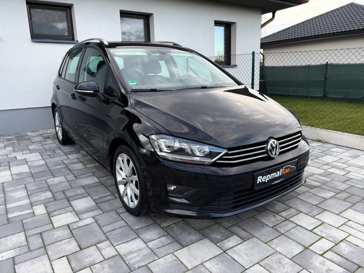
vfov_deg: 53.1
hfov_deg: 67.3
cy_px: 136
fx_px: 273
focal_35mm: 26
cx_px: 182
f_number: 1.6
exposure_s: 1/121
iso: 40
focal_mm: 5.96
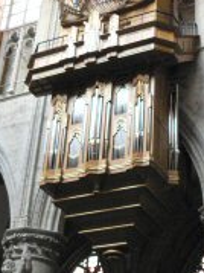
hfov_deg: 19.6
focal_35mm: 75
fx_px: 590
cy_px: 90
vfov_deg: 25.9
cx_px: 137
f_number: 2.8
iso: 400
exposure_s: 1/60
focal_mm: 5.8
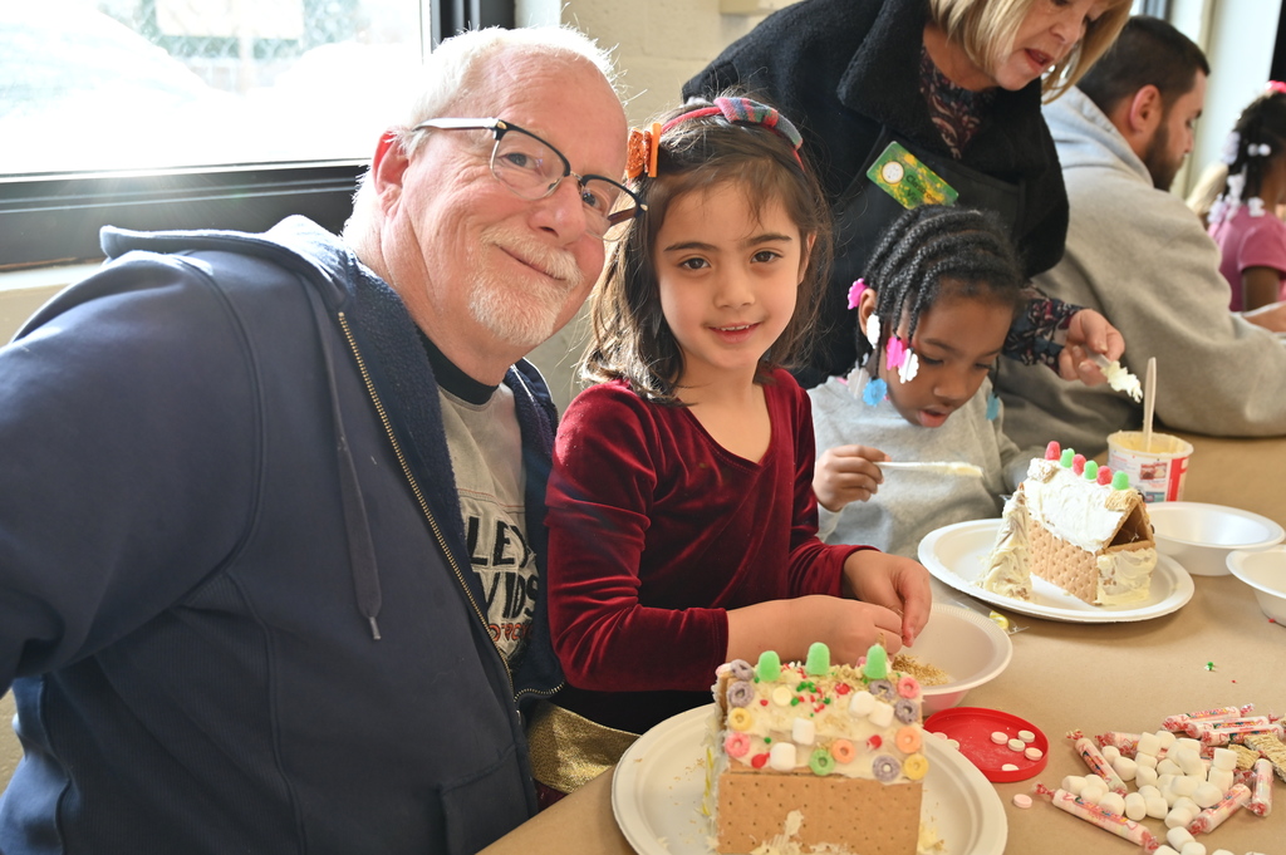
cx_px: 643
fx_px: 1196
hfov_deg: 56.5
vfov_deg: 39.4
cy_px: 428
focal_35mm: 34
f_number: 4
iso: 400
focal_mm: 33.5
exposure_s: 1/160
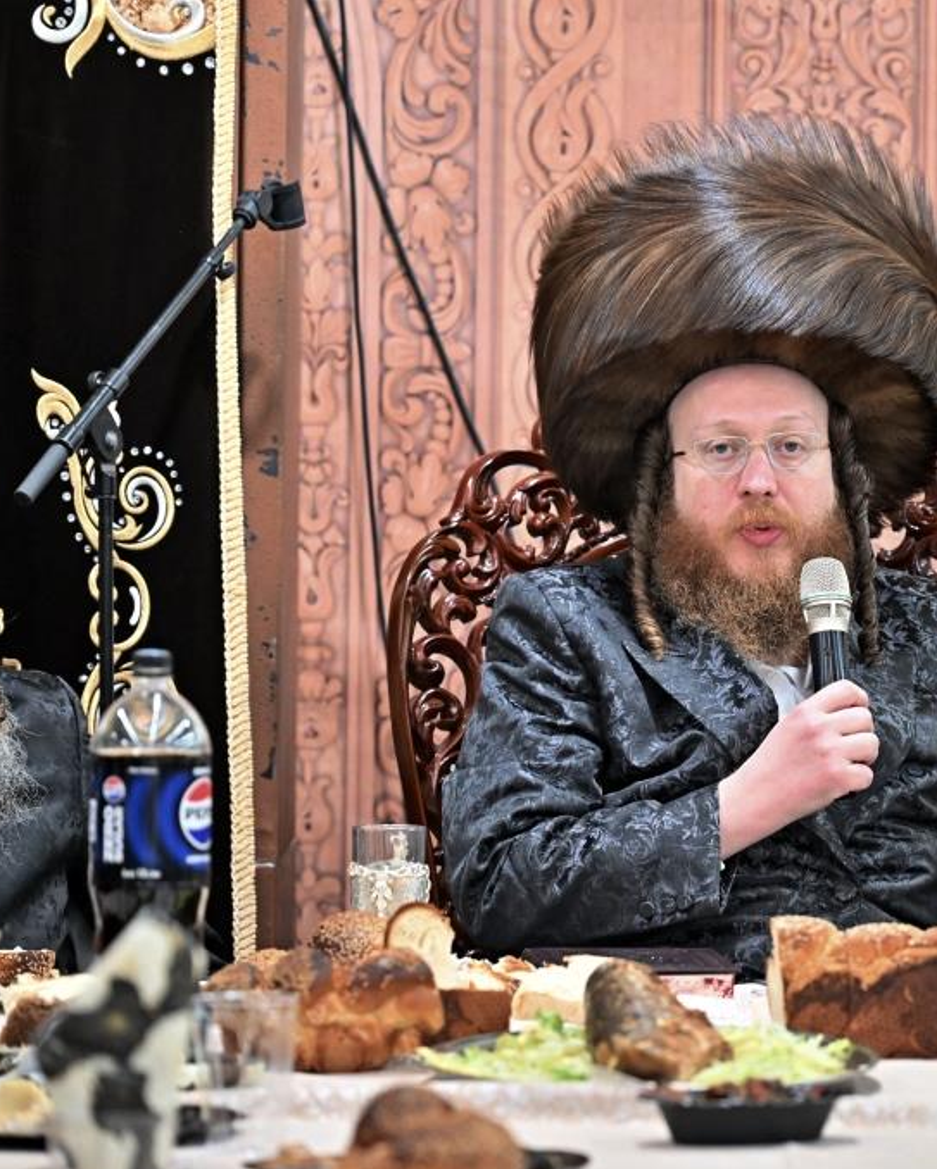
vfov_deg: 11.3
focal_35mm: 170
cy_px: 587
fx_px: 5889
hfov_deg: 9.1
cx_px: 801
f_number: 4
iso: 1000
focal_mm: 120
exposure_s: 1/160
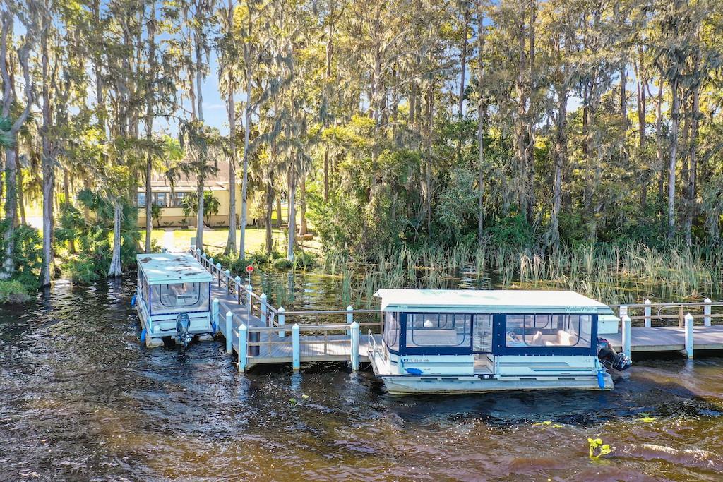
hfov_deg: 65.5
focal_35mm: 28
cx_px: 362
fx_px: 562
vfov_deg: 46.4
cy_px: 241
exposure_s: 1/100
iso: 100
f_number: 4
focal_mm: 10.26
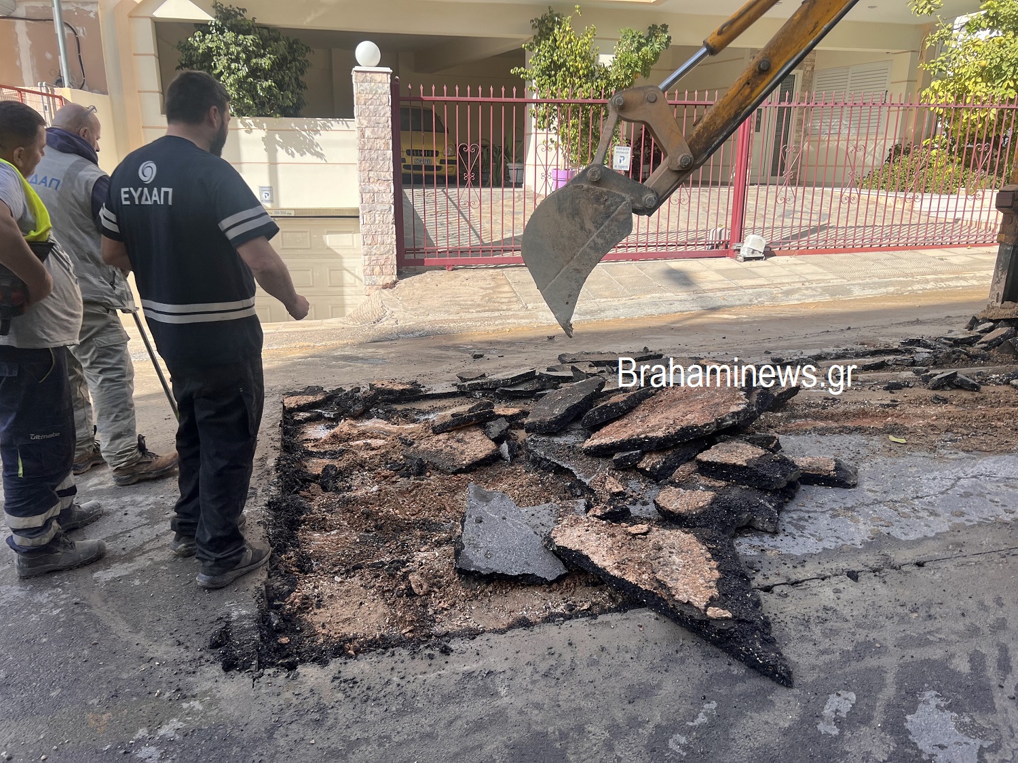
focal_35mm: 26
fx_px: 765
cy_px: 382
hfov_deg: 67.3
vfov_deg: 53.1
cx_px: 509
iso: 50
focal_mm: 5.7
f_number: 1.5
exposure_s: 1/1531
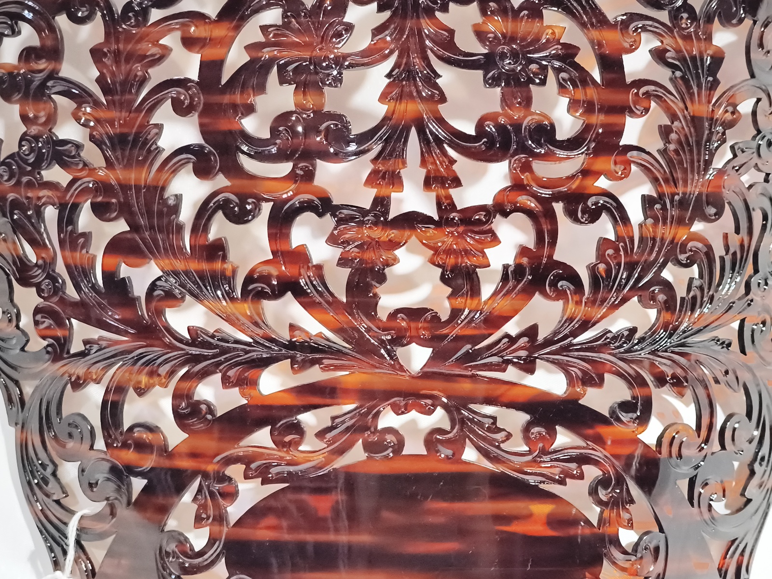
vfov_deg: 18.7
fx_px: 1762
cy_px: 290
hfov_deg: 24.7
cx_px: 386
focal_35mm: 79
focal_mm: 8.8
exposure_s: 1/800
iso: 3200
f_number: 2
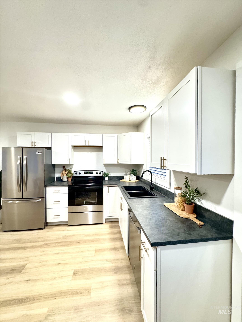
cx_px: 121
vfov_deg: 102.1
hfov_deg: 85.7
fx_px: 130
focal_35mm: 14
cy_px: 161
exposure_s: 1/60
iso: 500
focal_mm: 2.22
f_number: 2.2
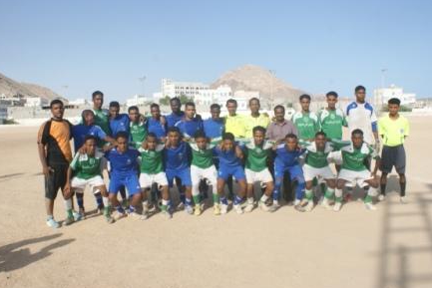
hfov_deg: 60.3
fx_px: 372
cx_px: 213
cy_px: 146
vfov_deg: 42.4
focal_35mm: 31
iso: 100
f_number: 10
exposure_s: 1/160
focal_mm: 20
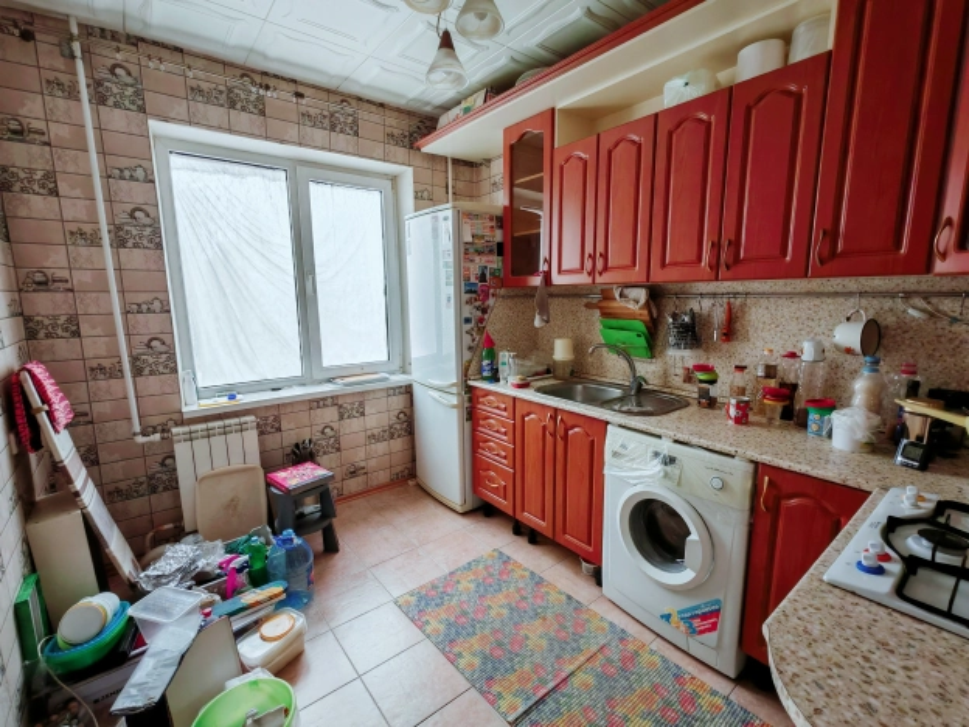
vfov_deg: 78.1
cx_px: 484
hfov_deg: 94.5
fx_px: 448
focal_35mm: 16
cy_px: 364
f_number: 2.2
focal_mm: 1.96
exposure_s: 1/50
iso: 160
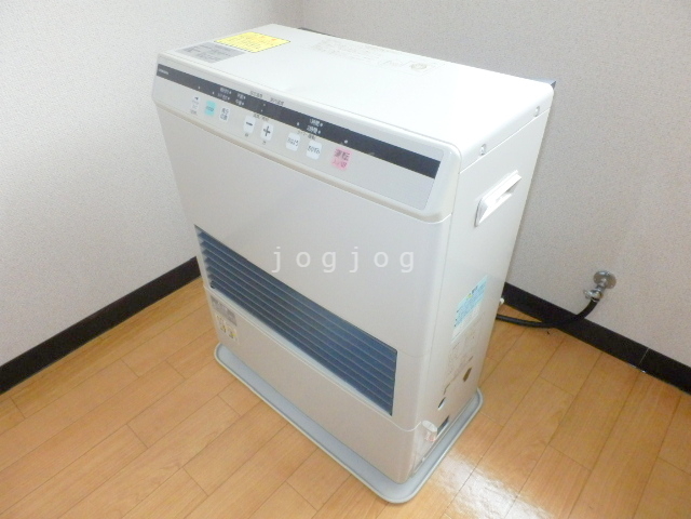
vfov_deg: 56.8
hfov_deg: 71.6
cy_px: 260
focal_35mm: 24
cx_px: 346
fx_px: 479
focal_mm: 4.2
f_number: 7.9
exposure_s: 1/40
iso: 800
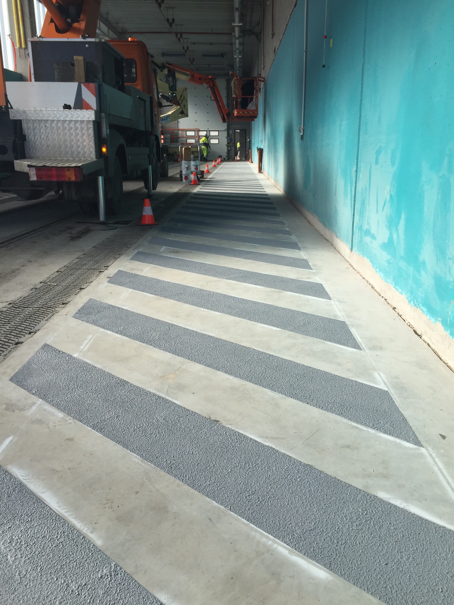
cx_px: 227
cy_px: 302
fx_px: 507
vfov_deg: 61.7
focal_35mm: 29
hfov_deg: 48.2
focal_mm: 4.15
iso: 32
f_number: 2.2
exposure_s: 1/760
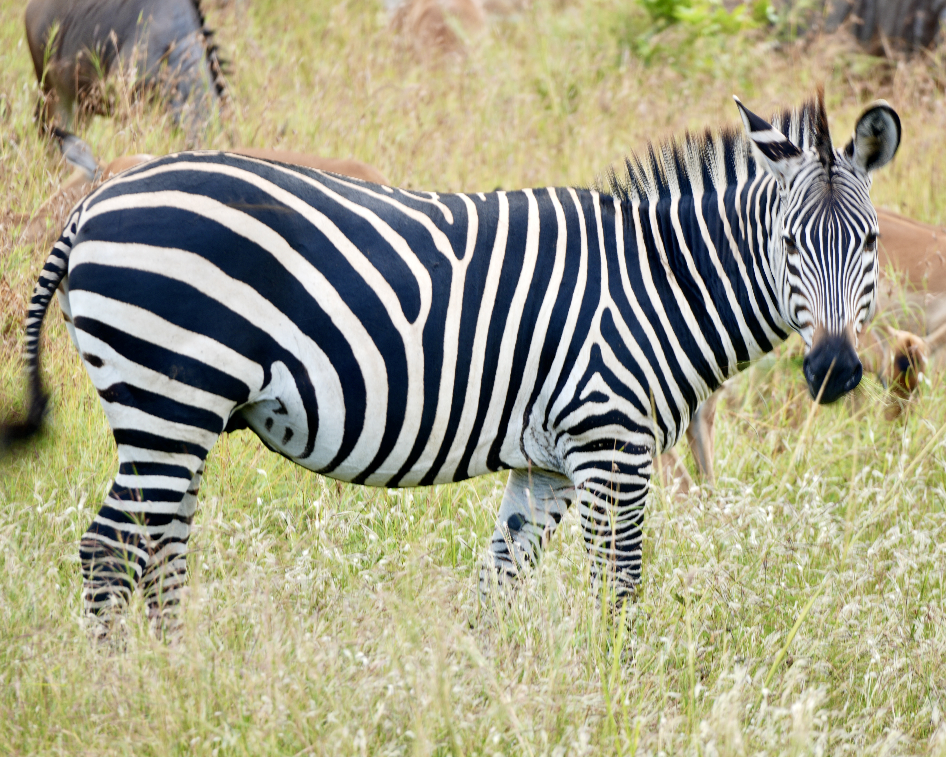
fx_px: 15862
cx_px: 557
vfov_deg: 2.7
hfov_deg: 3.4
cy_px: 379
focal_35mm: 567
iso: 50
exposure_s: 1/20
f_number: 6.3
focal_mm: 335
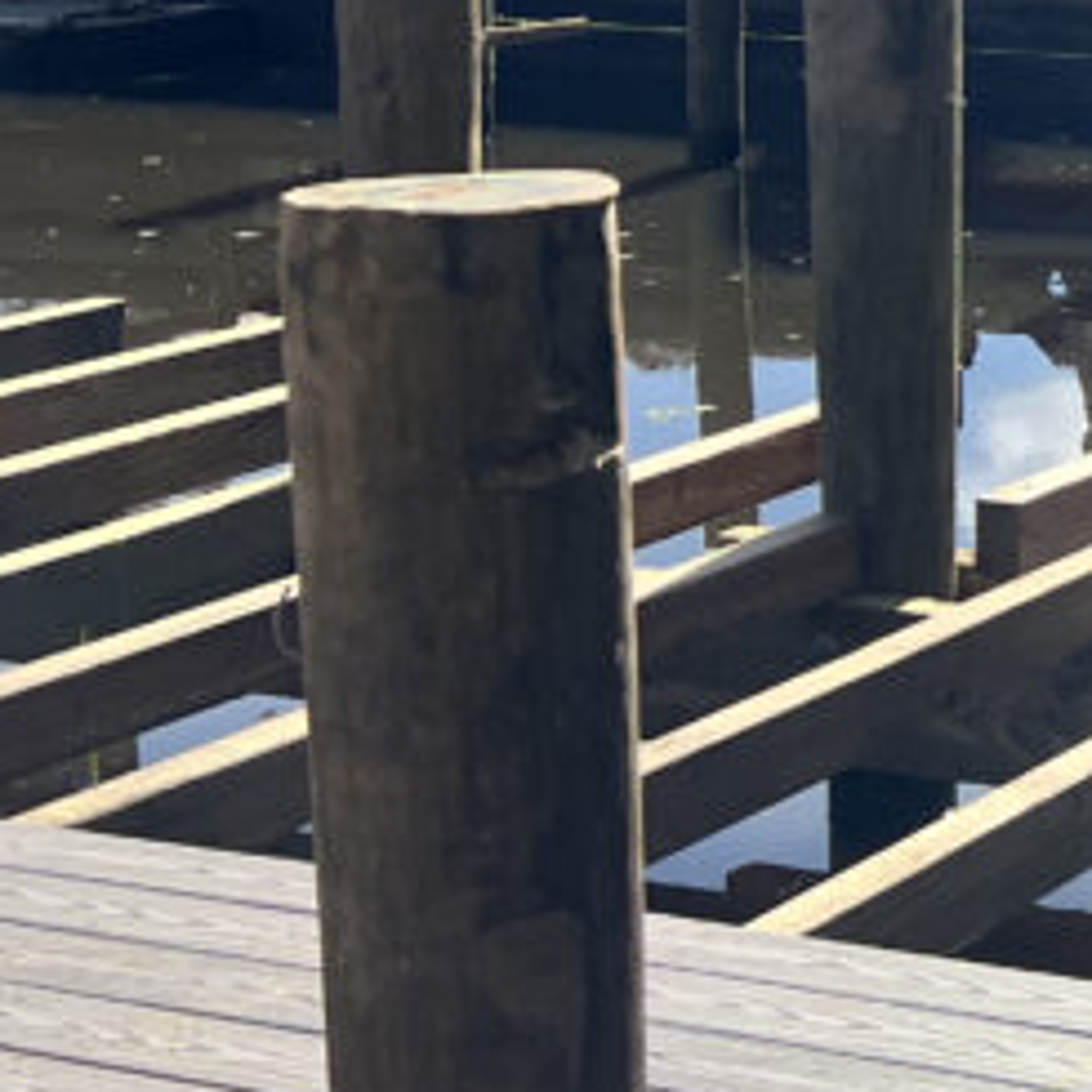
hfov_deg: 15.0
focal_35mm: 96
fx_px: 3426
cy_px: -94
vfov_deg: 17.5
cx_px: 2131
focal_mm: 5.7
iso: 50
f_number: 1.5
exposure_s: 1/5076
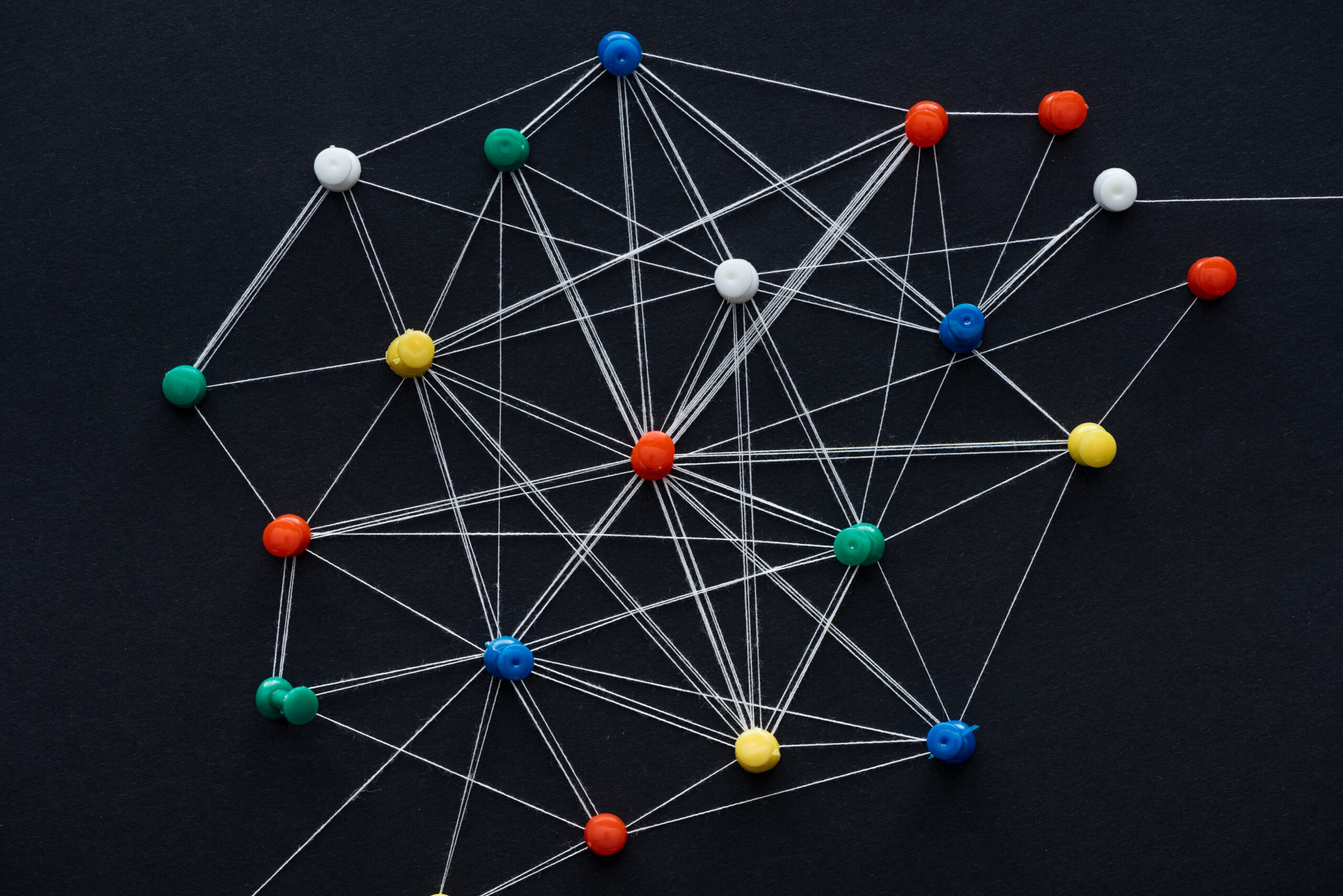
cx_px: 672
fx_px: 3918
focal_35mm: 105
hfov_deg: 19.4
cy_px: 448
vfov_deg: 13.1
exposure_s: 1/160
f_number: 9
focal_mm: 105
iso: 200
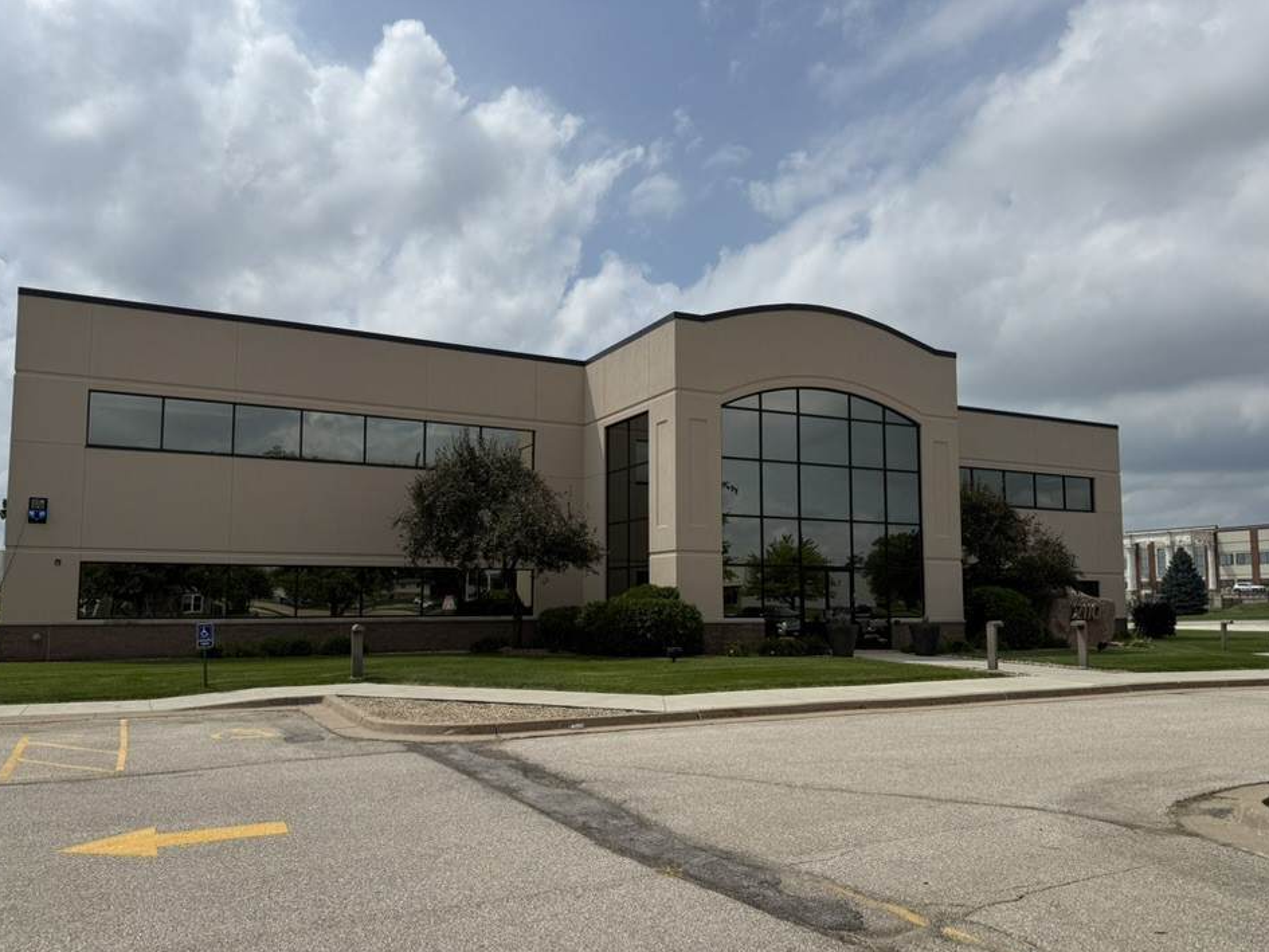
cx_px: 608
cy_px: 513
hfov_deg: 67.3
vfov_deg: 53.0
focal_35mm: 26
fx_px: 953
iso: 80
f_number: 1.78
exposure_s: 1/14286
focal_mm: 6.76
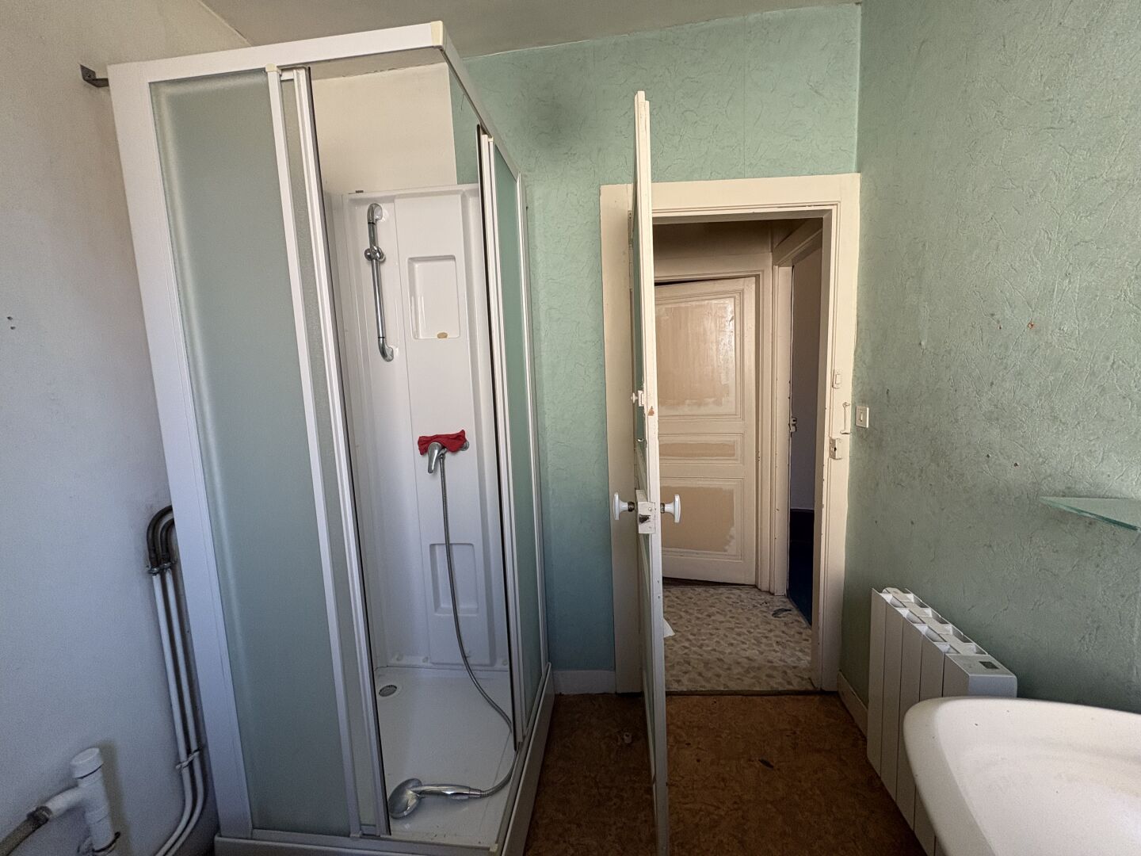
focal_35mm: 14
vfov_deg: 85.7
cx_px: 570
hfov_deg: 102.1
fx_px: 461
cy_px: 428
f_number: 2.2
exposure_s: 1/99
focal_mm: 2.22
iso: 200
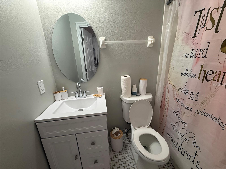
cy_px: 84
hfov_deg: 102.1
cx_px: 113
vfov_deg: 85.7
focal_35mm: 14
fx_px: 91
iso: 200
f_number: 2.2
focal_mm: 2.22
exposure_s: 1/60
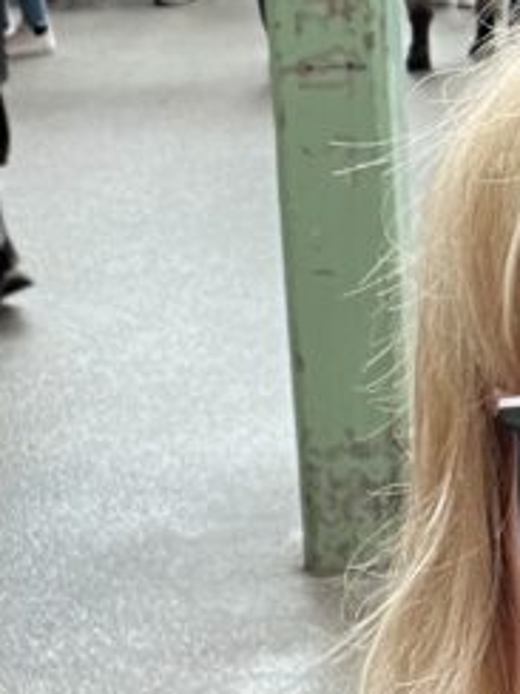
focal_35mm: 126
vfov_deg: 15.5
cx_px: 798
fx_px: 2524
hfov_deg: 11.3
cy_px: 77
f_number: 2.2
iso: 250
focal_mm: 2.71
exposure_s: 1/50
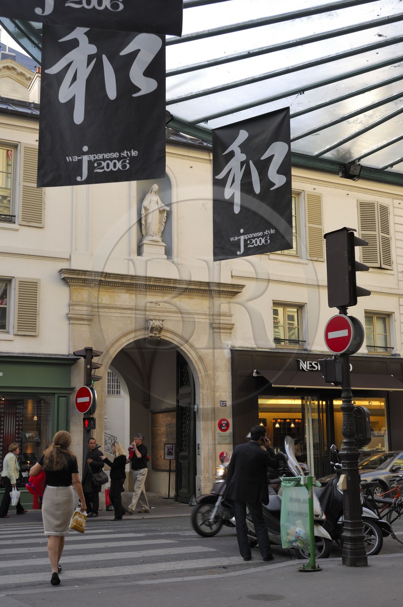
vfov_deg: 43.7
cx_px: 202
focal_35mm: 45
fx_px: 758
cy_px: 304
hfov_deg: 29.8
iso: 100
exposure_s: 1/80
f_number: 4.8
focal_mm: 30
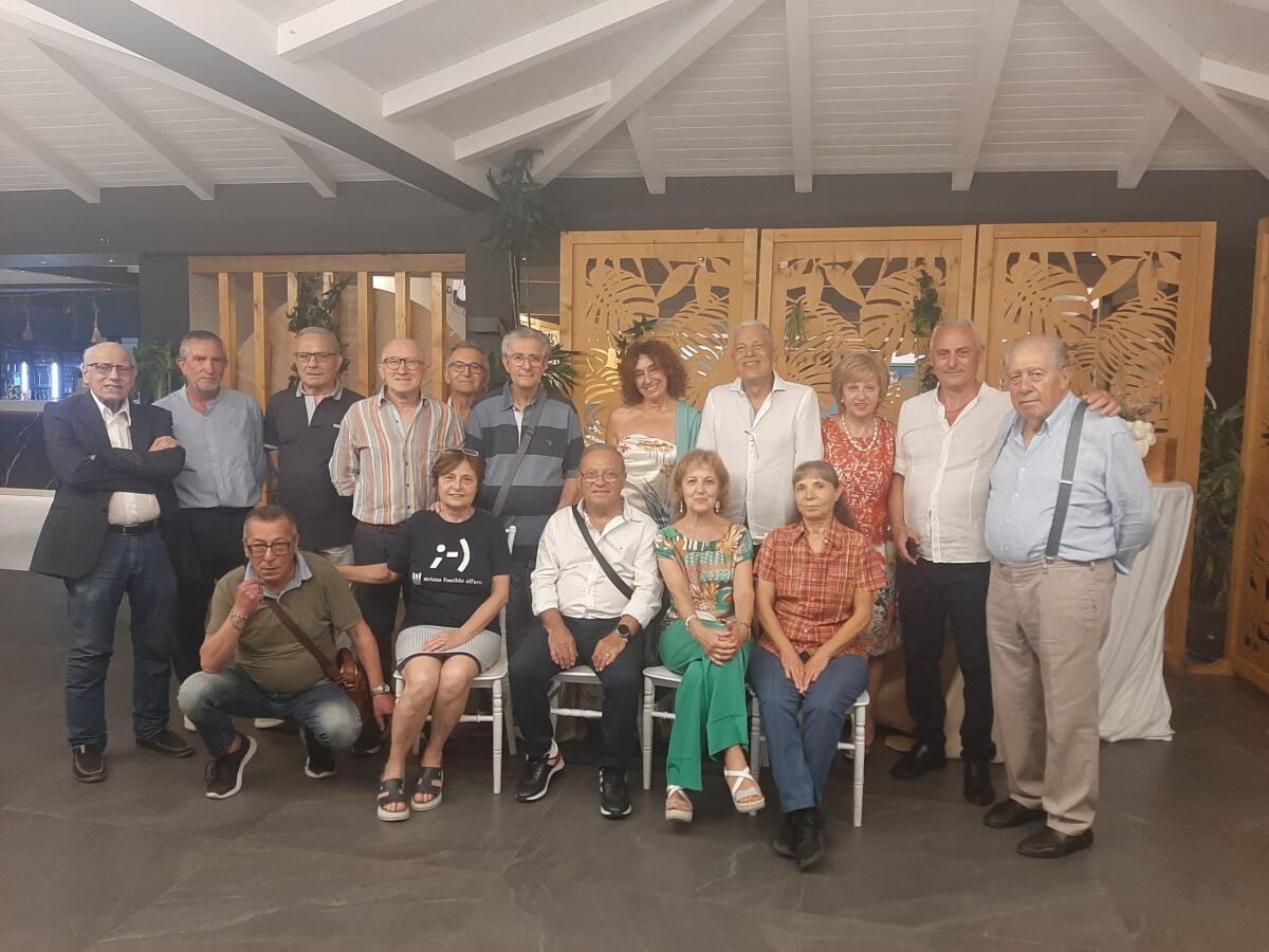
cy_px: 476
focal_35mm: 26
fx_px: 953
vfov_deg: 53.1
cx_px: 634
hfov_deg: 67.3
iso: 160
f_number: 1.7
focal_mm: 3.93
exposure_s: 1/33
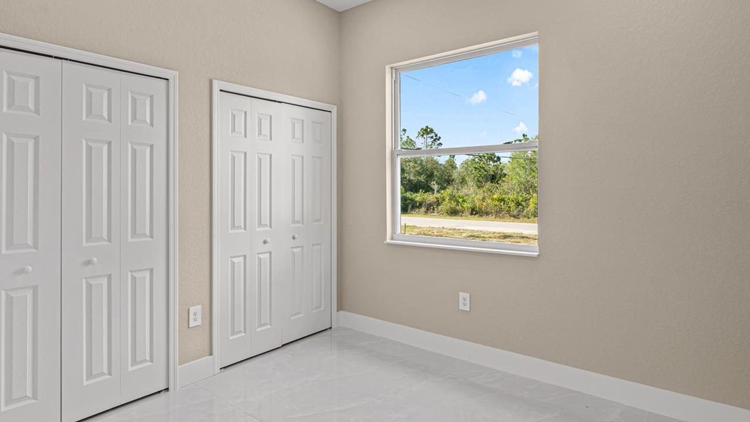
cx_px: 356
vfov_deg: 53.5
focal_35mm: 21
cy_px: 194
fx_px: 418
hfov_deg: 83.8
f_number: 9
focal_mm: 16
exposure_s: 1/4
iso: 100
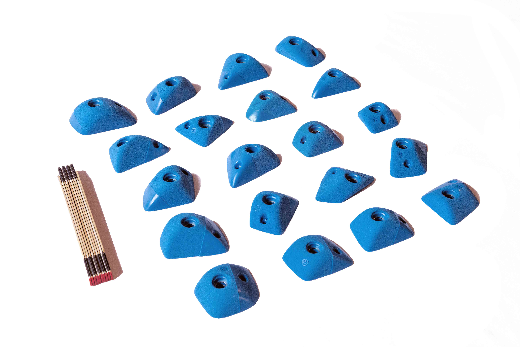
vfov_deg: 24.6
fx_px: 795
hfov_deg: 36.2
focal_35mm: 55
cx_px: 260
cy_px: 174
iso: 1250
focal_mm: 55
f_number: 10
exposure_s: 1/125
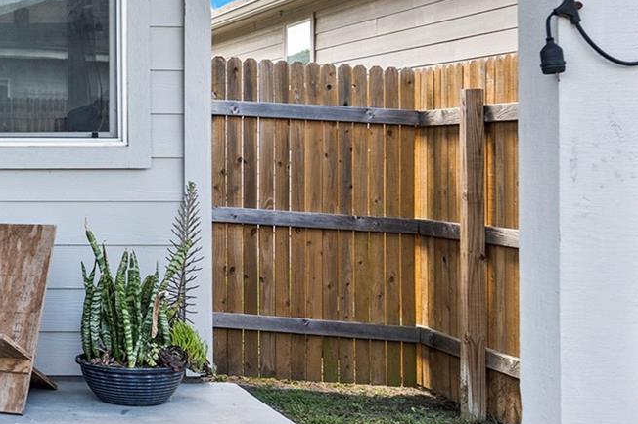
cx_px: -126
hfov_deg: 27.0
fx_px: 1169
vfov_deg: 20.5
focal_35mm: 66
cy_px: 148
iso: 200
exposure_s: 1/30
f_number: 8
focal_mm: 21
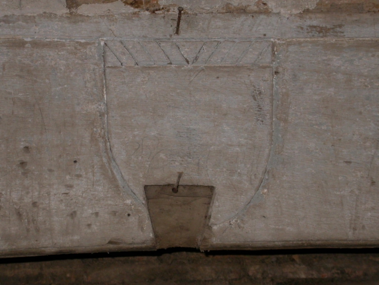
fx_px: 1577
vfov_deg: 10.3
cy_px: 142
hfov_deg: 13.7
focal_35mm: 144
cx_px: 190
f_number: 4.9
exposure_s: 1/60.3
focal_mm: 29.9
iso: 100
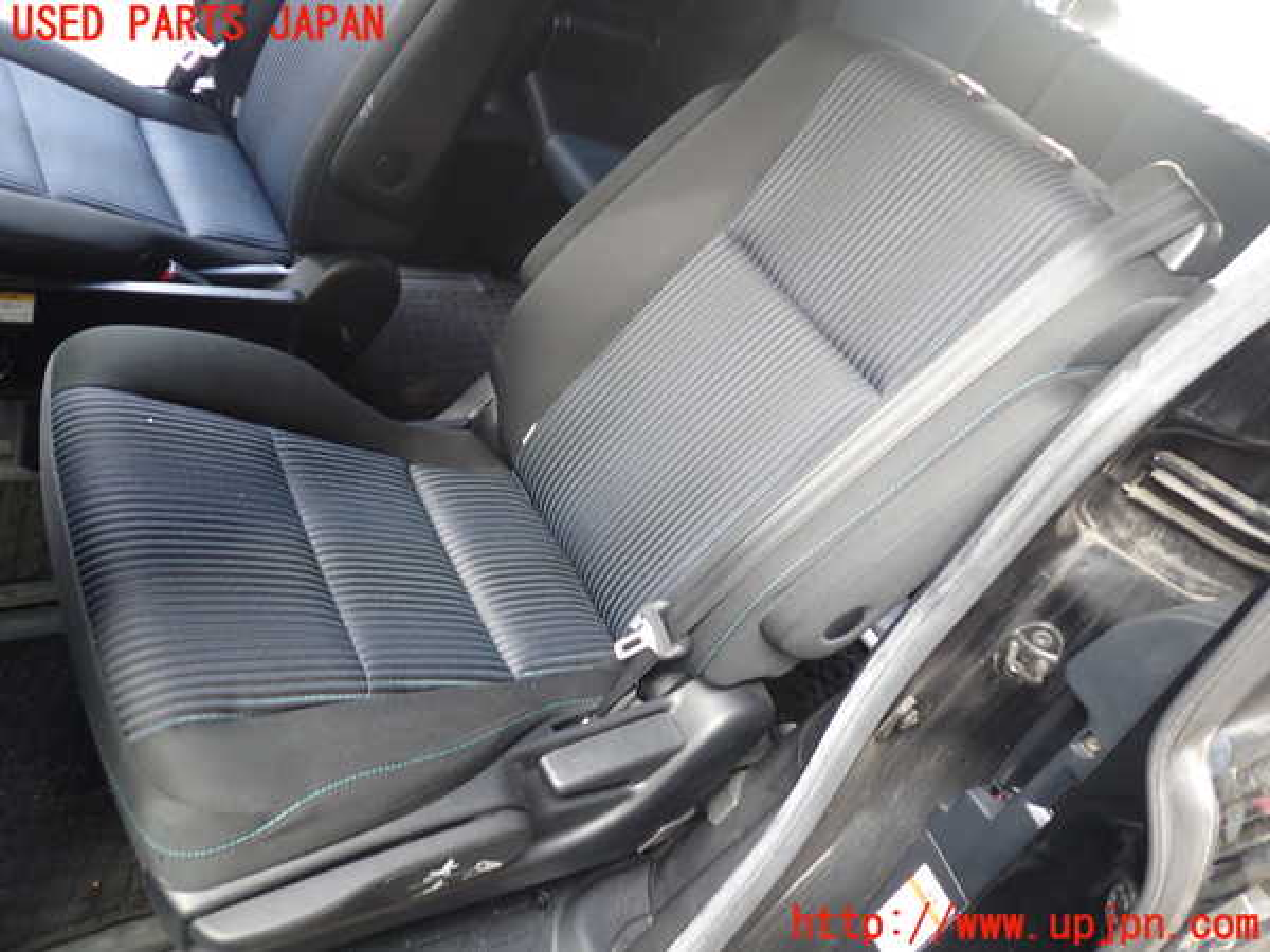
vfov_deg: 49.7
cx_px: 635
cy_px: 476
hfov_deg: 63.4
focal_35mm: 28
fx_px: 1027
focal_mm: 5.05
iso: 200
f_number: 2.2
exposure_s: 1/40
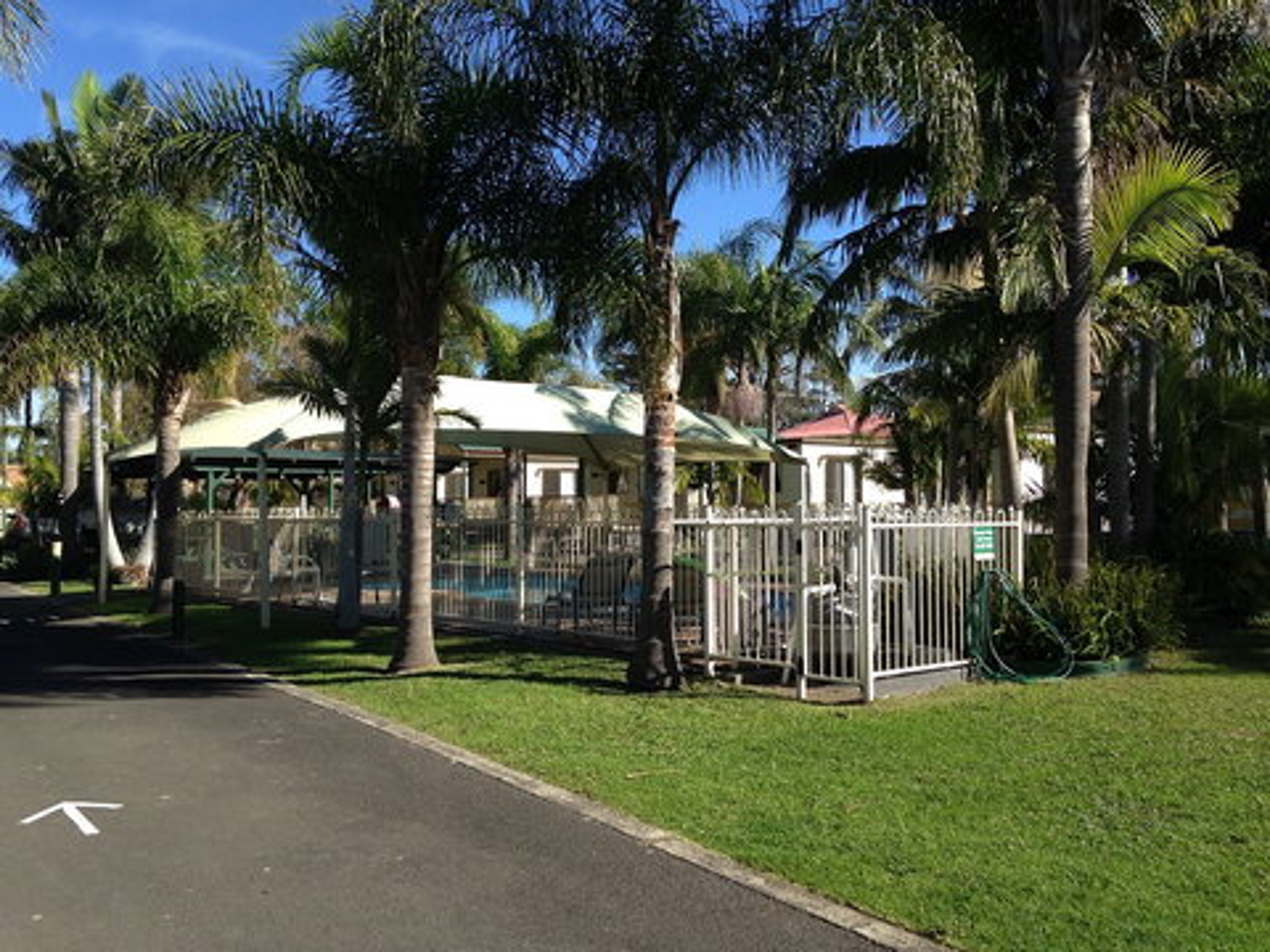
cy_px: 476
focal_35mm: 33
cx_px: 635
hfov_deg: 55.4
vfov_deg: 42.9
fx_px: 1211
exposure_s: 1/935
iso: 50
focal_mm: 4.12
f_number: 2.4
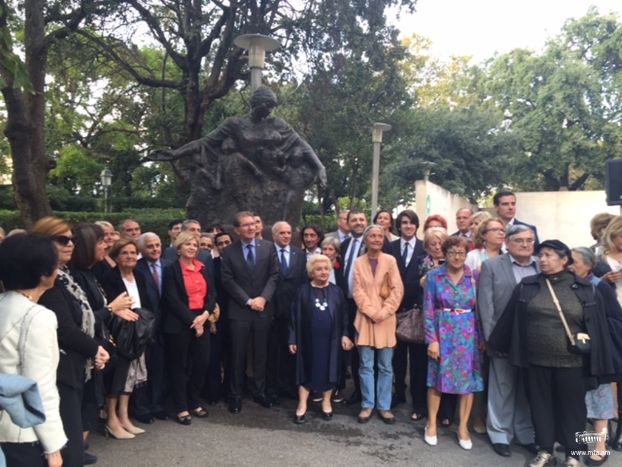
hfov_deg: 61.7
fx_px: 521
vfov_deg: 48.2
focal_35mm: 29
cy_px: 234
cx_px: 311
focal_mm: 4.15
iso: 40
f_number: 2.2
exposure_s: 1/50
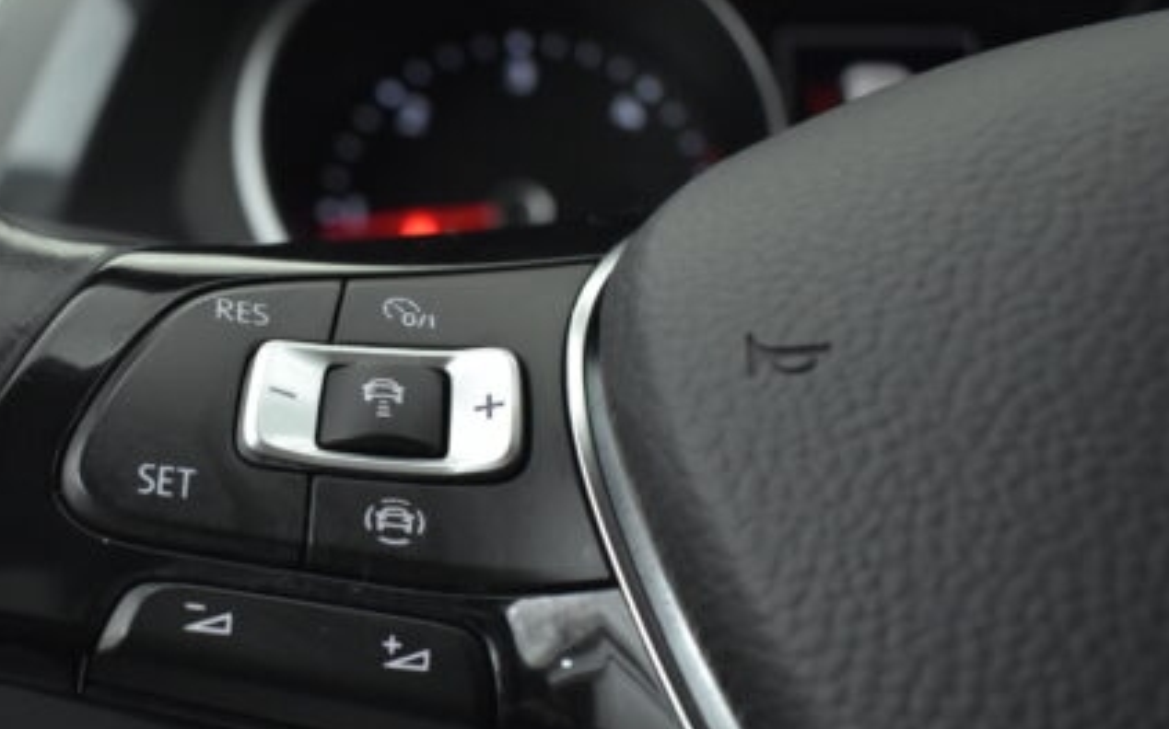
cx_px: 310
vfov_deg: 25.6
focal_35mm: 50
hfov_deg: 39.4
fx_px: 1592
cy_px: 518
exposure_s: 1/125
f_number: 3.5
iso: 1600
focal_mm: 18
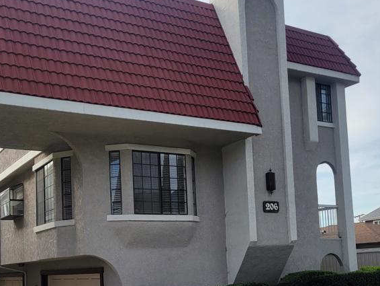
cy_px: 227
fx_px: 516
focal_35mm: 47
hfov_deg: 40.4
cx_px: 167
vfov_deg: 30.2
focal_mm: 5.4
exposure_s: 1/1550
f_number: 1.8
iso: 40
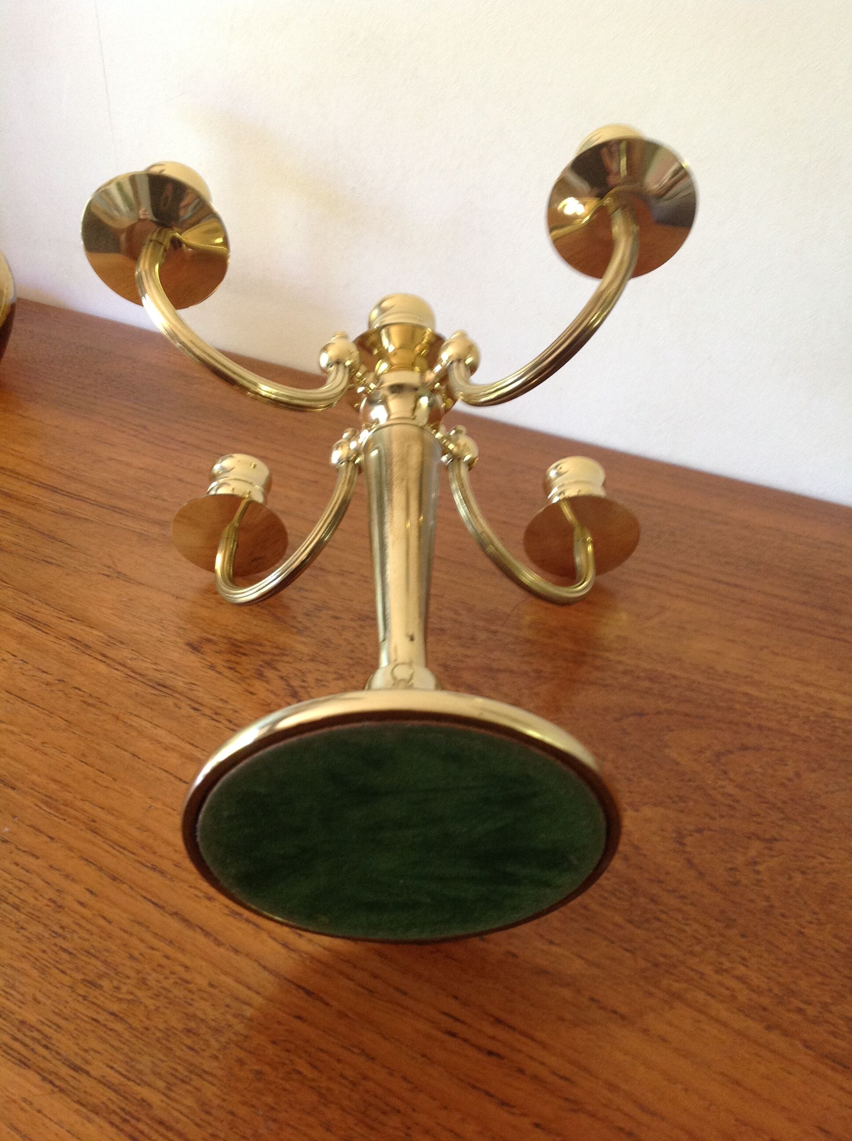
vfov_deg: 52.7
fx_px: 1152
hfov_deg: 40.6
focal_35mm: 35
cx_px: 426
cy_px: 570
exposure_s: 1/15
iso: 125
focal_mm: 4.28
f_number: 2.4
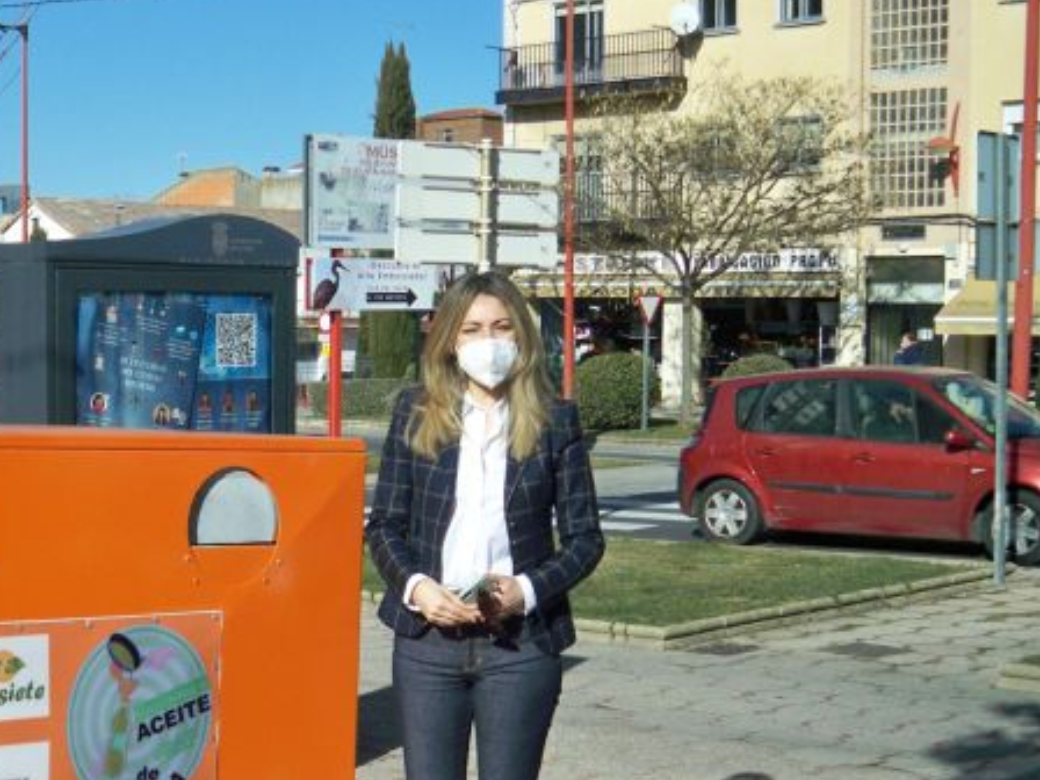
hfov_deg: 28.7
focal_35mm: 66
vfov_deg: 22.1
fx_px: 1983
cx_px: 188
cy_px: 532
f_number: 8.6
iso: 100
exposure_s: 1/320
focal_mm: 7.9
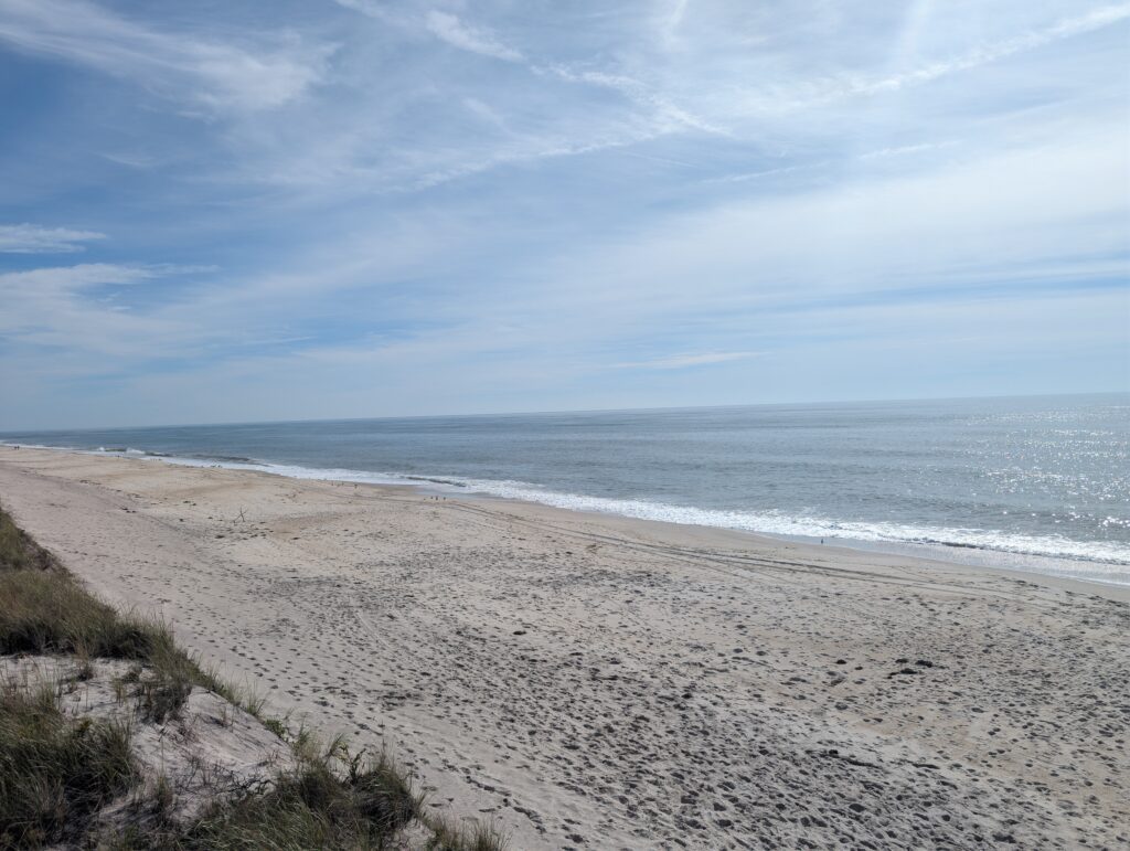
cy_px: 426
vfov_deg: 56.9
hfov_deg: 71.5
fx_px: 785
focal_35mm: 24
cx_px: 565
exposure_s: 1/3448
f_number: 1.68
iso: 22
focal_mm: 6.9
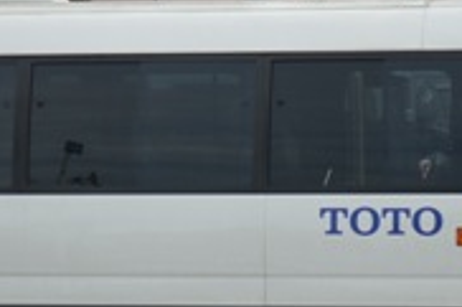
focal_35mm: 253
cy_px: 162
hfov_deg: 8.1
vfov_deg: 5.4
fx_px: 3244
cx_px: 234
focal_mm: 48
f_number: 7.1
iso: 100
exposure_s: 1/200
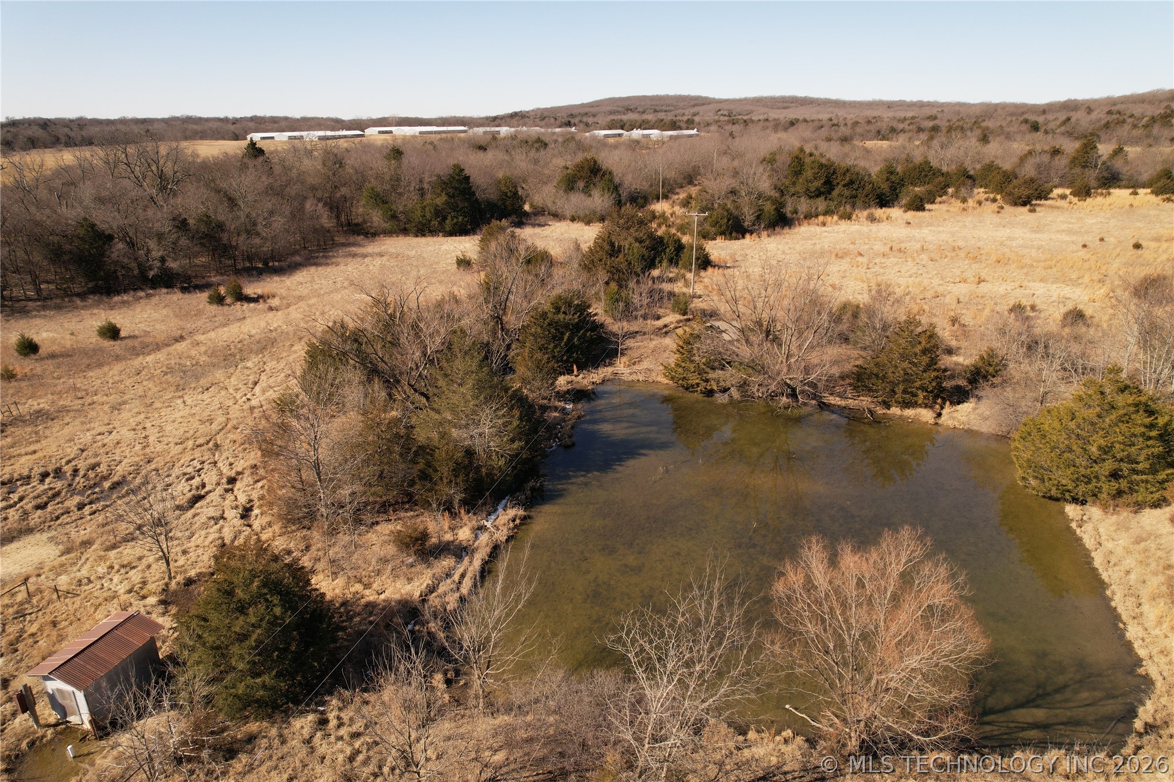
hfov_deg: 78.6
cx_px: 587
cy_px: 391
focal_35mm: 22
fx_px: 717
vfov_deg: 57.2
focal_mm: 8.38
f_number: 2.8
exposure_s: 1/1600
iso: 200
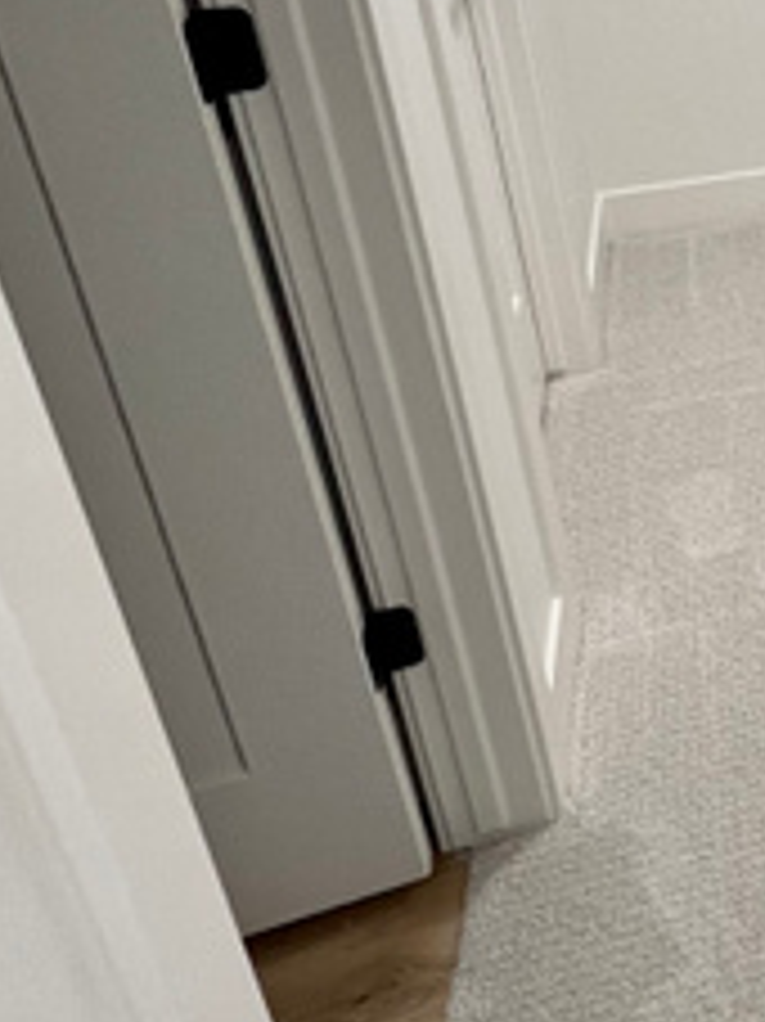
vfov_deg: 39.7
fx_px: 1298
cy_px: 95
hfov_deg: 24.0
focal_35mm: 44
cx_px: 1215
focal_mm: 1.57
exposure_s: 1/120
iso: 160
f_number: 1.8
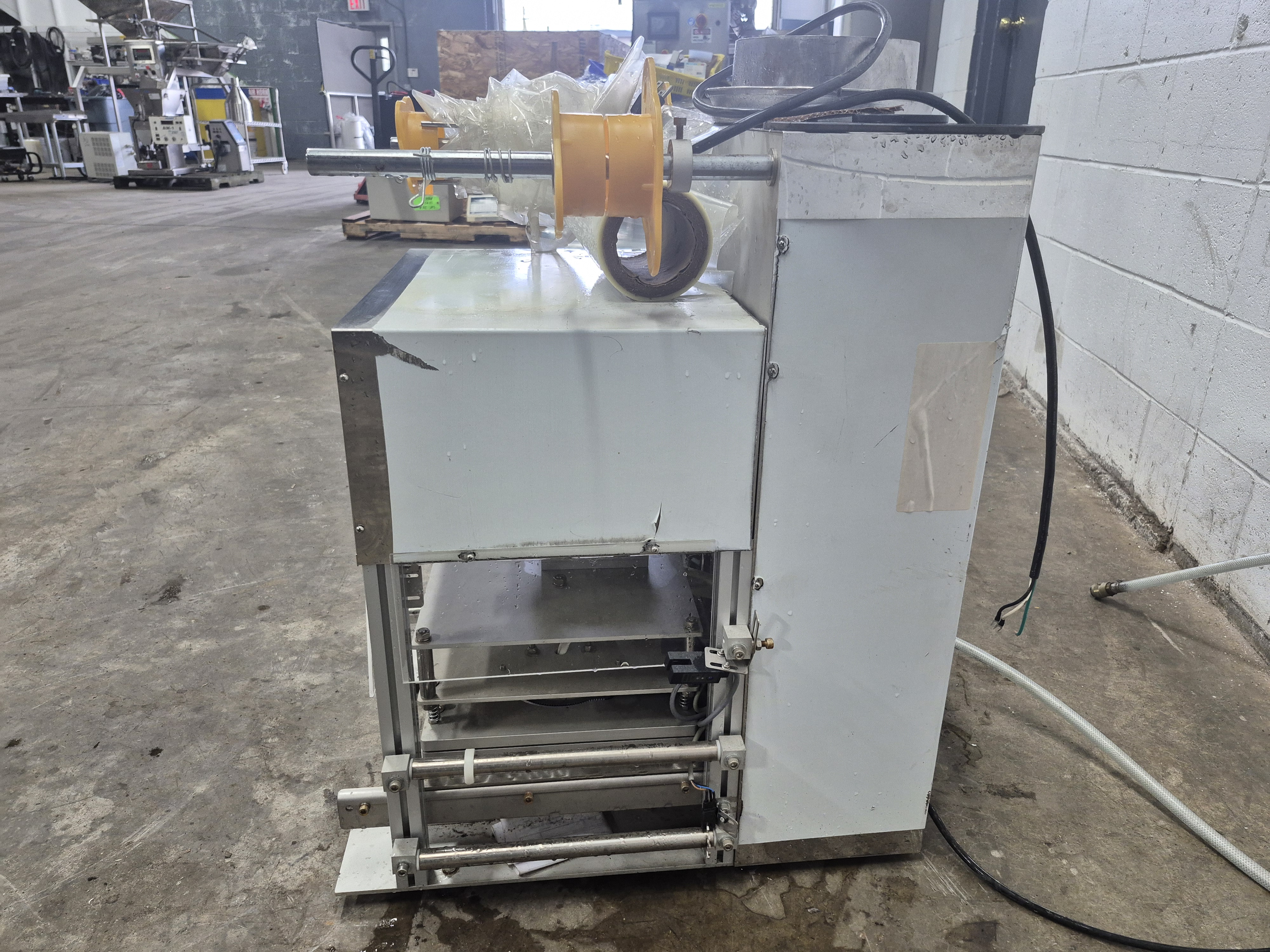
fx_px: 844
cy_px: 476
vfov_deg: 58.9
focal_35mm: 23
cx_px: 635
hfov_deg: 73.9
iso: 250
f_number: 1.8
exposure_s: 1/120
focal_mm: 5.4
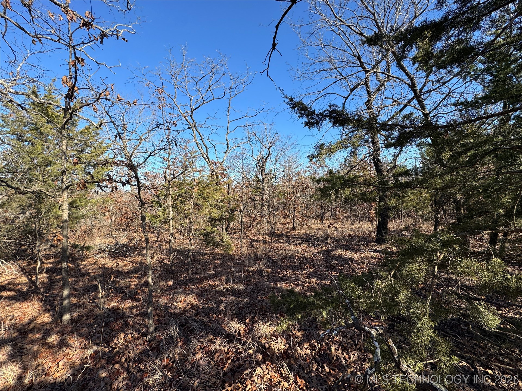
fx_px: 211
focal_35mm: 14
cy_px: 196
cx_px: 261
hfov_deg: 102.1
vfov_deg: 85.7
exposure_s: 1/899
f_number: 2.2
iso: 50
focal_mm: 2.22
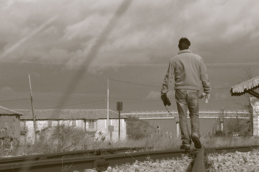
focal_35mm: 227
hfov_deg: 9.1
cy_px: 80
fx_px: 1629
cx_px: 166
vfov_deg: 6.0
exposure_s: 1/200
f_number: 29
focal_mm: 105
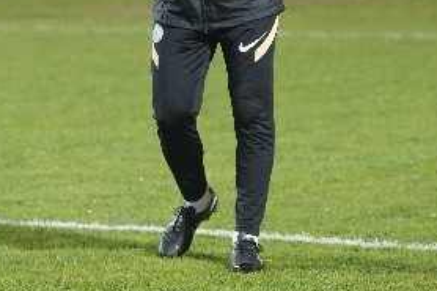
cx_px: 207
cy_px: -46
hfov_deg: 5.9
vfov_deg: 3.9
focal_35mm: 350
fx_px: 4246
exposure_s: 1/320
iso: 4000
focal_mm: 145
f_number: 3.2
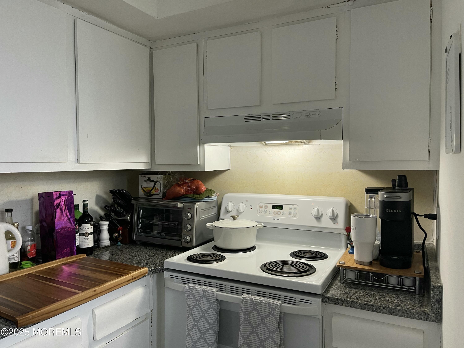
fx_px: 335
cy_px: 174
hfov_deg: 69.4
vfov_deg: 54.9
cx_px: 232
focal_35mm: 25
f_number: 1.6
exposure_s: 1/60
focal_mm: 5.1
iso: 100
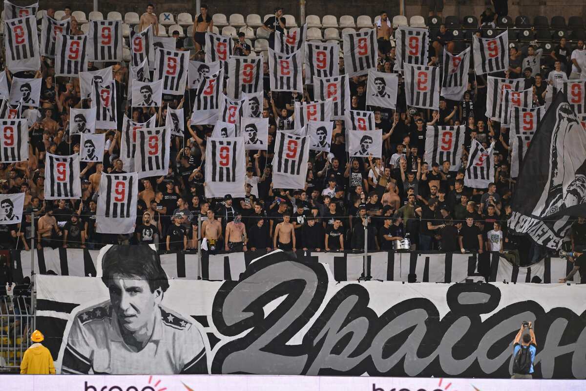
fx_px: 6511
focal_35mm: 400
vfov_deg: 3.4
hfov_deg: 5.2
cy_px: 196
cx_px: 293
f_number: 2.8
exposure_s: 1/800
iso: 2500
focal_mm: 400
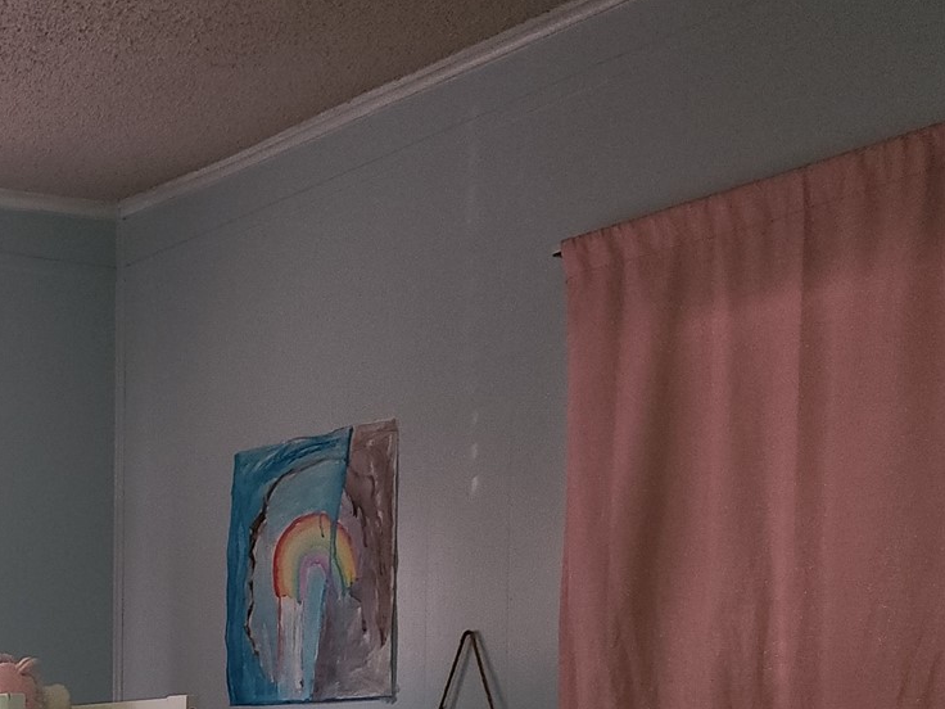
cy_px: 917
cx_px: -213
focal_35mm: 64
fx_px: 1747
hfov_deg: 26.6
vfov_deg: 20.9
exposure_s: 1/24
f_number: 1.8
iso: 100
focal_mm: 6.4
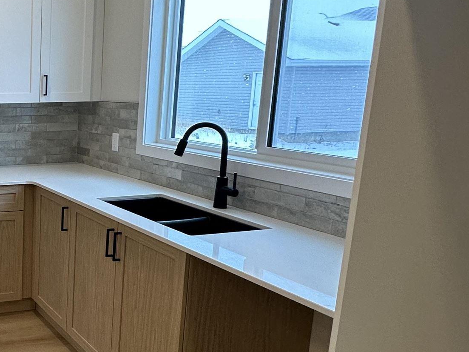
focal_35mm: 39
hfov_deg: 38.0
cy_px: 178
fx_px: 528
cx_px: -71
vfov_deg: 36.8
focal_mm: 2.22
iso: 100
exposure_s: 1/120
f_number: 2.2
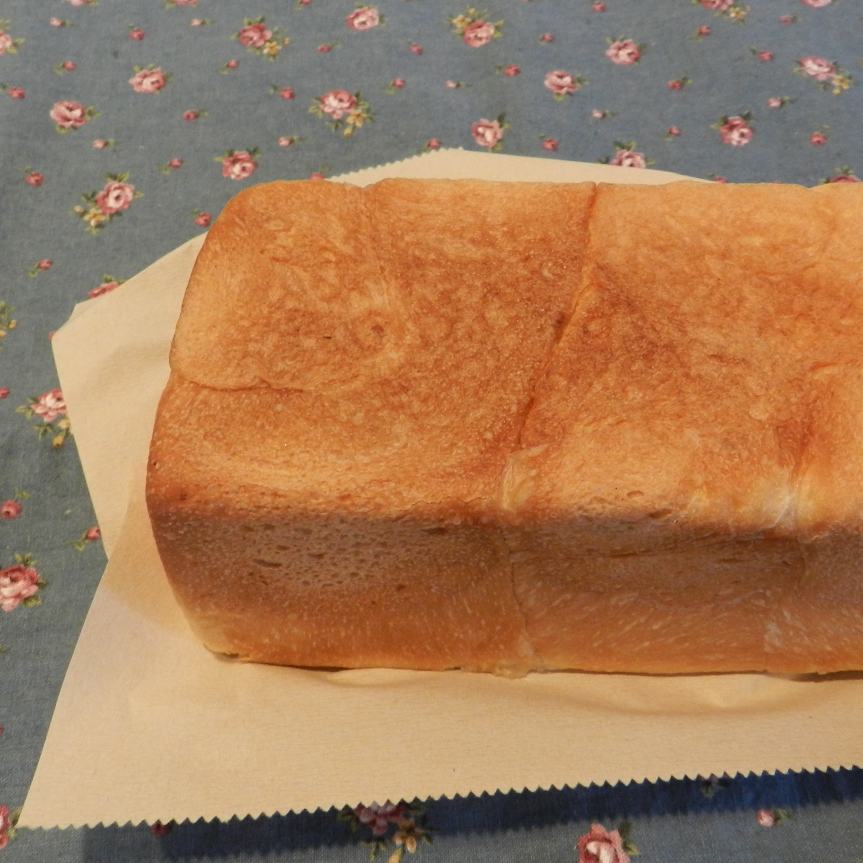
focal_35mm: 32
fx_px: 903
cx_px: 464
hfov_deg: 51.1
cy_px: 483
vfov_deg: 51.0
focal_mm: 4
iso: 400
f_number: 3.4
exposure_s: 1/13
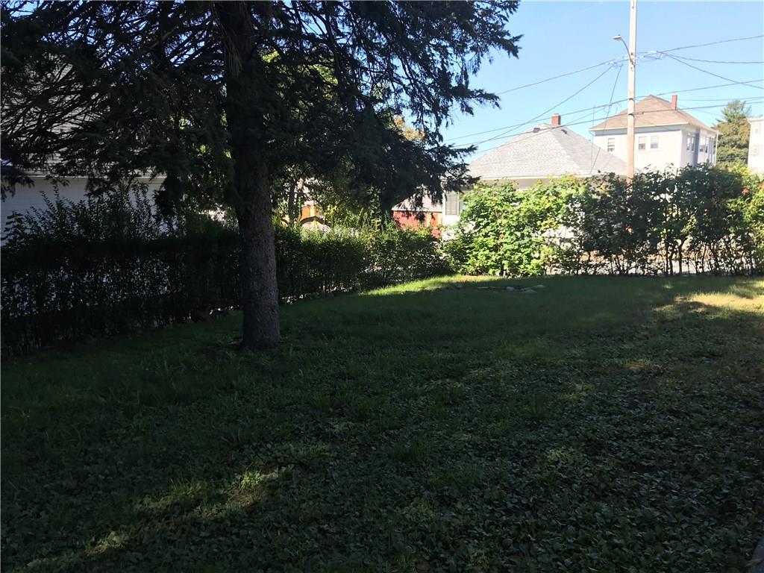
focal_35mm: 28
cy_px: 286
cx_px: 382
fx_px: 618
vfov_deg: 49.7
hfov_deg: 63.4
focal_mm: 3.99
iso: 20
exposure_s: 1/591
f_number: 1.8
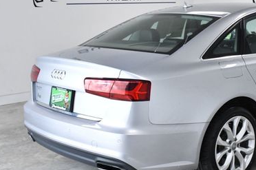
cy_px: 89
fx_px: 440
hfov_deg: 31.6
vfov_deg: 21.8
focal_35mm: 62
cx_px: 202
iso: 2500
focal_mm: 24
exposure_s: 1/400
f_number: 10
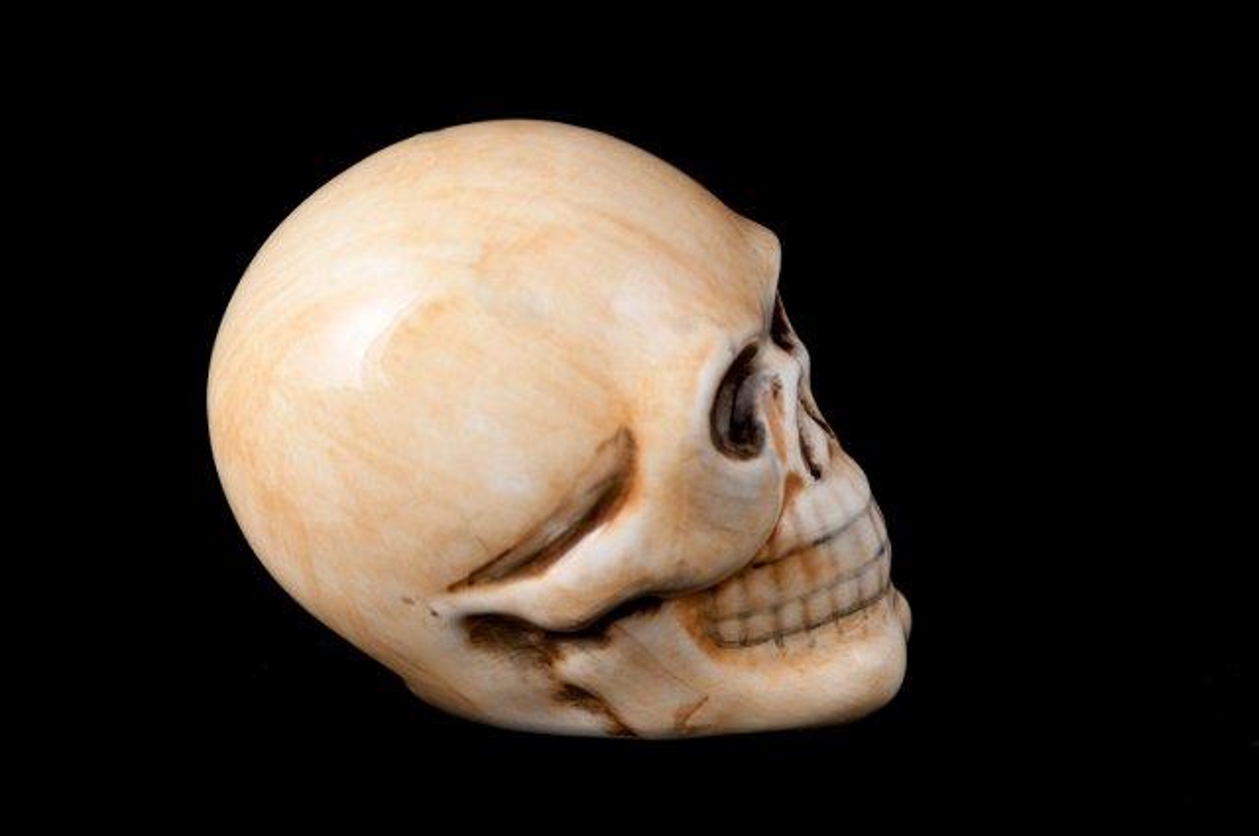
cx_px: 630
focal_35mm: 105
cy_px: 418
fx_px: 3667
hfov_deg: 19.5
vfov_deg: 13.0
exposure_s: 1/125
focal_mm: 105
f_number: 11
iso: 200
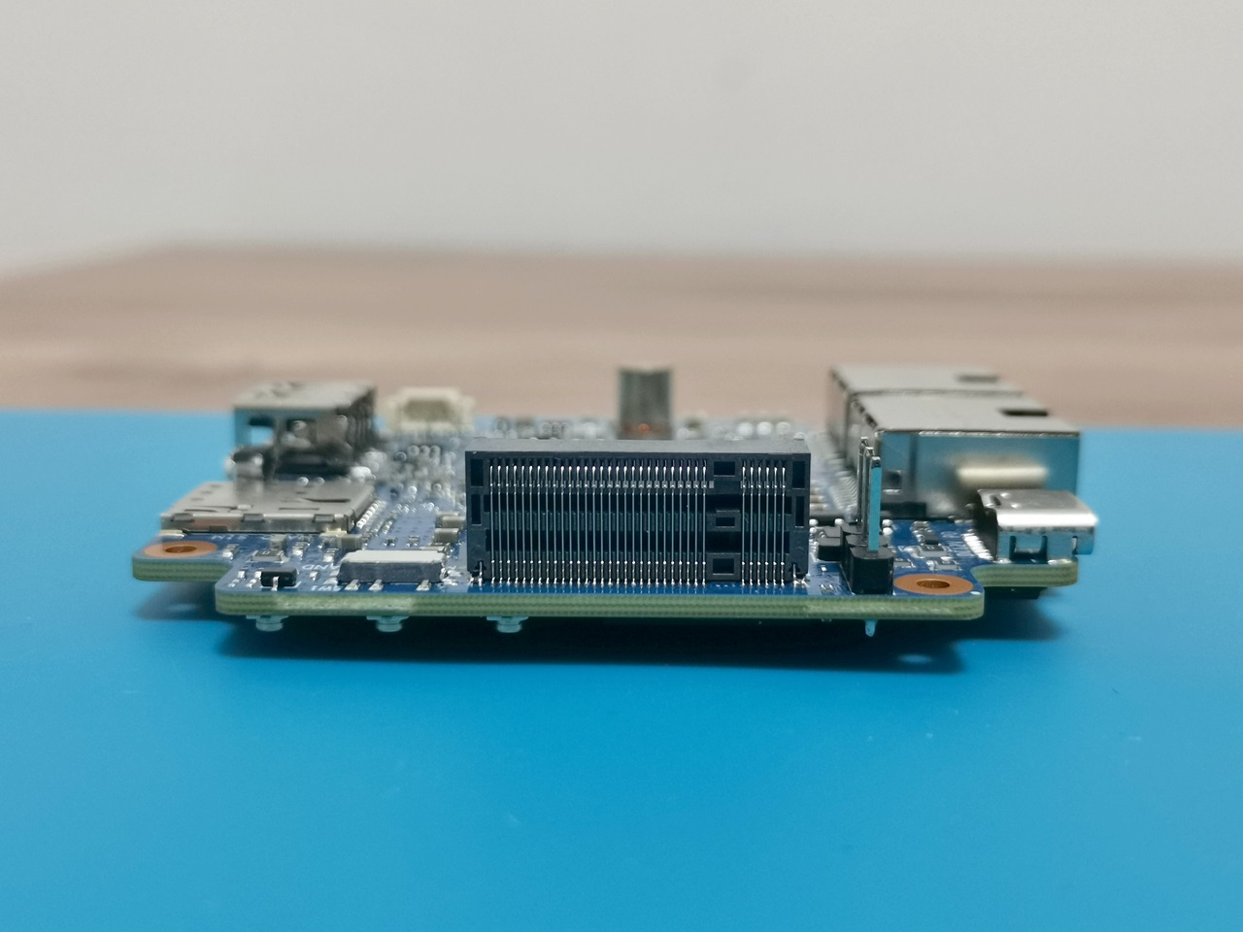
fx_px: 1472
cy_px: 466
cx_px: 622
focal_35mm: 41
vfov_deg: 35.1
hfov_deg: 45.8
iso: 200
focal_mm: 4.75
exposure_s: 1/100
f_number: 1.8
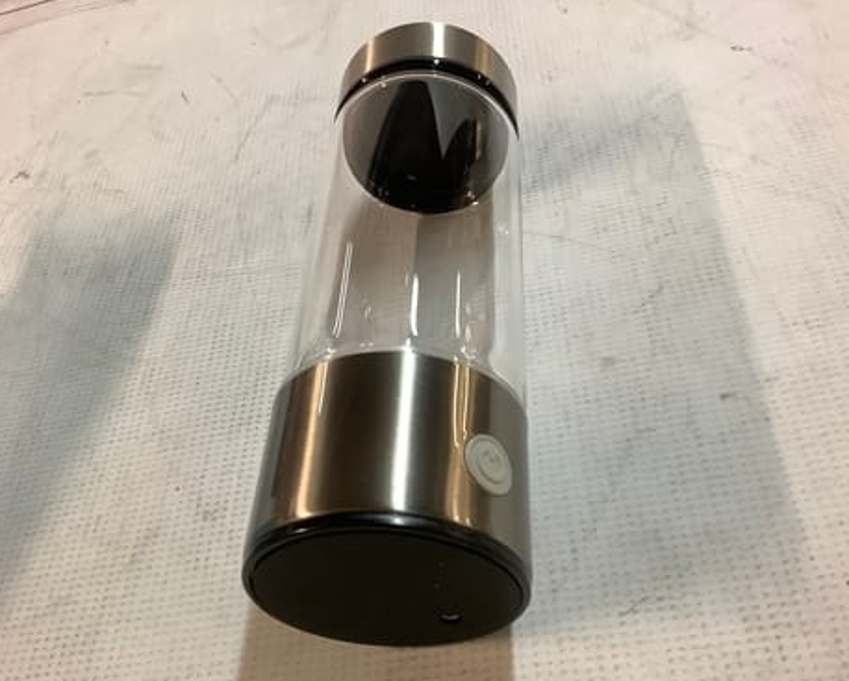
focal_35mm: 33
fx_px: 830
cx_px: 423
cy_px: 344
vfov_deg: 44.6
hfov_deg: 54.2
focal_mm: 3.3
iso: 160
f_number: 2.4
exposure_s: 1/50
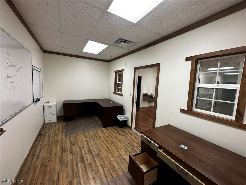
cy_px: 92
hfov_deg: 102.1
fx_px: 99
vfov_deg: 85.7
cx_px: 123
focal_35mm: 14
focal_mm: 2.22
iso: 100
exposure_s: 1/63
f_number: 2.2
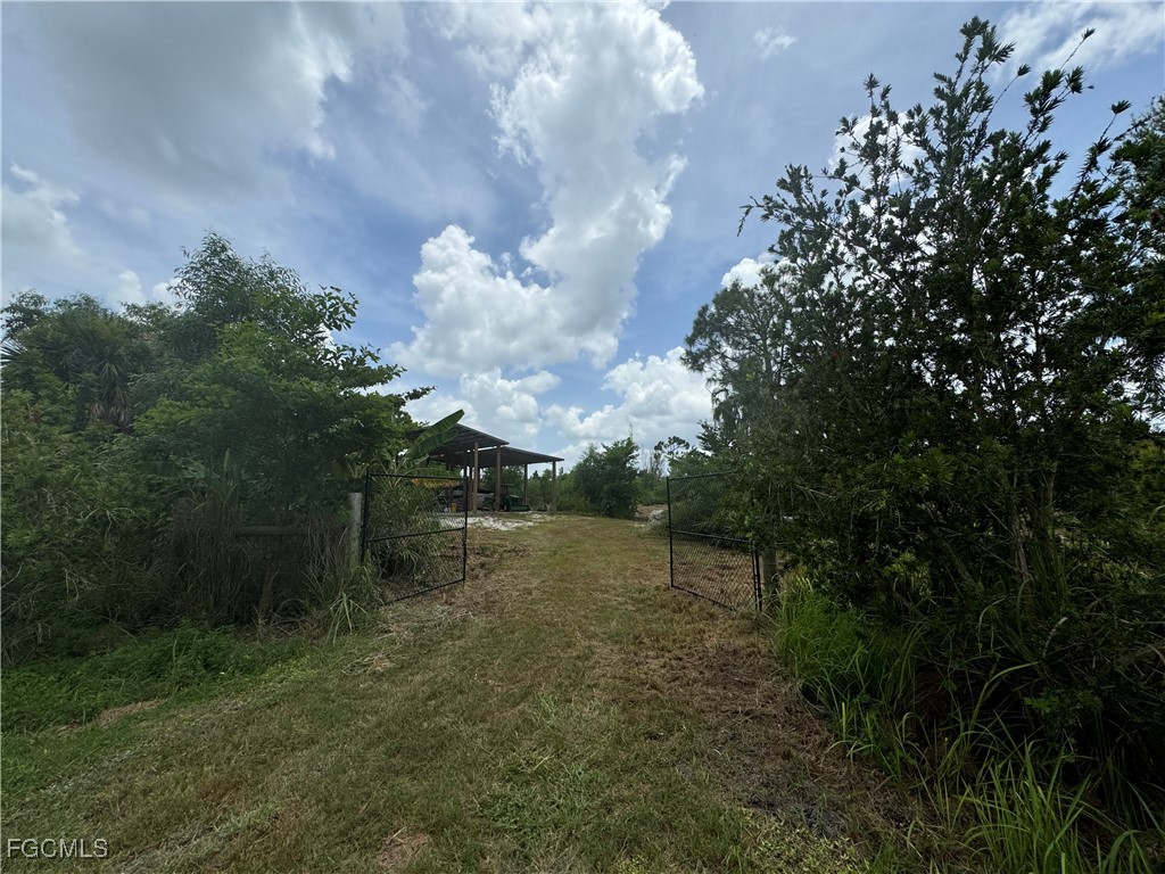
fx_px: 471
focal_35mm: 14
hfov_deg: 102.1
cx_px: 582
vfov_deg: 85.7
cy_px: 437
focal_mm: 2.22
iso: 50
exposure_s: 1/2985
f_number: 2.2
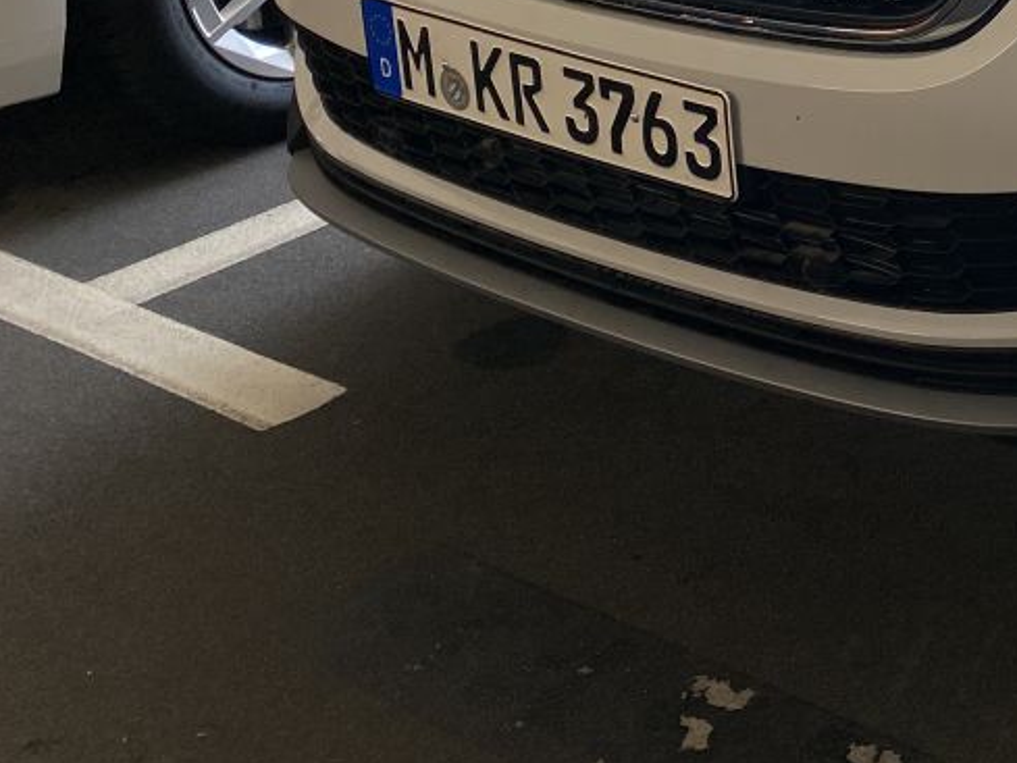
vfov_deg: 20.2
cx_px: 1246
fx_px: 1998
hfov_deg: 25.4
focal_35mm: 68
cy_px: -160
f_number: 1.8
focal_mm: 4.25
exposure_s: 1/100
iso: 50
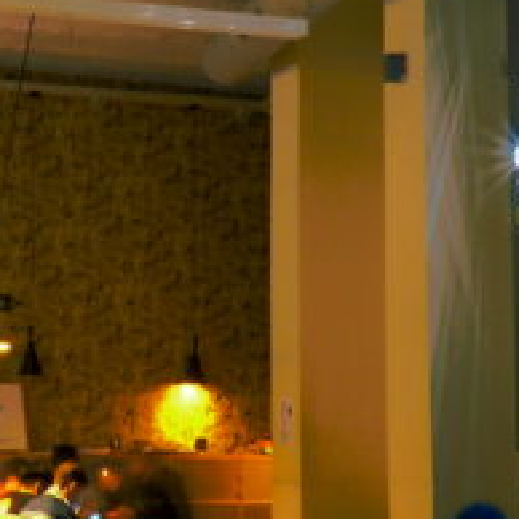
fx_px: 1544
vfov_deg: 19.1
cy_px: 219
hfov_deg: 18.8
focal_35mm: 91
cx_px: 80
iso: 100
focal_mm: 18
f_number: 22
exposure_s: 15
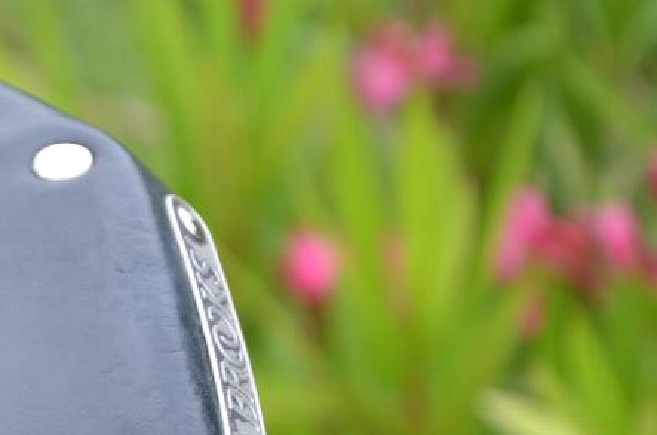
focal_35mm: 271
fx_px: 4933
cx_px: -526
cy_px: 542
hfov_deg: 7.4
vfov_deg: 5.0
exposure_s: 1/200
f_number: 7.1
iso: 200
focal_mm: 50
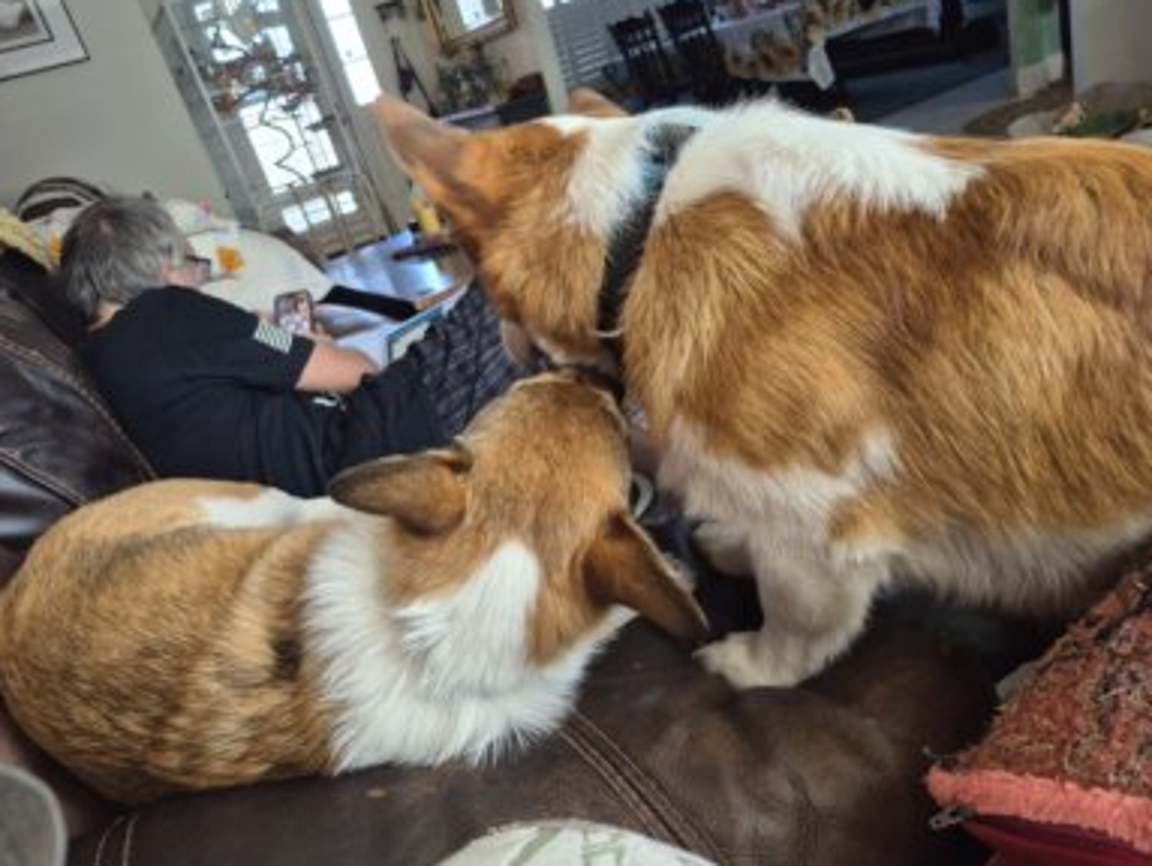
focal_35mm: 24
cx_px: 571
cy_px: 433
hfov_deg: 71.5
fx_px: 799
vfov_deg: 56.9
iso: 250
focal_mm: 5.4
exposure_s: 1/120
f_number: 1.8
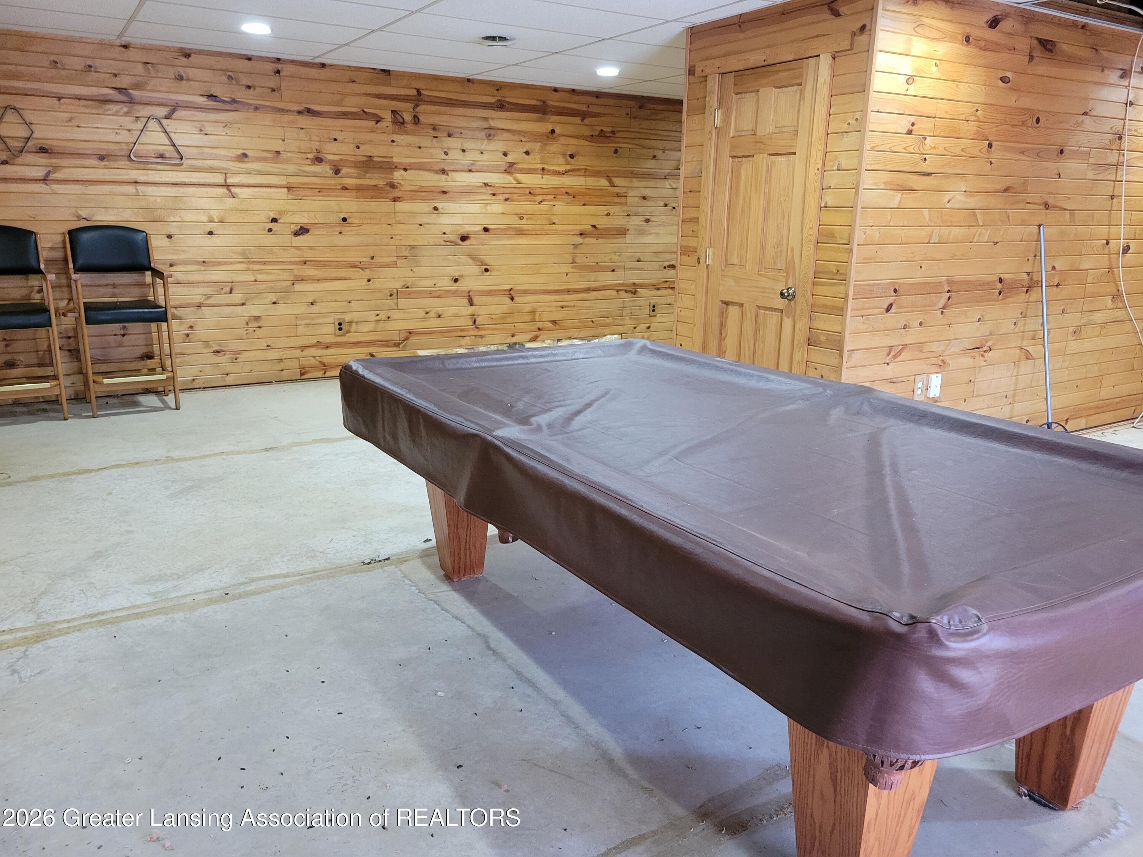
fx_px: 859
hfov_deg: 67.3
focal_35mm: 26
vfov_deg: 53.1
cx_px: 572
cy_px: 428
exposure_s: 1/40
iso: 500
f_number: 1.8
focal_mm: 5.4
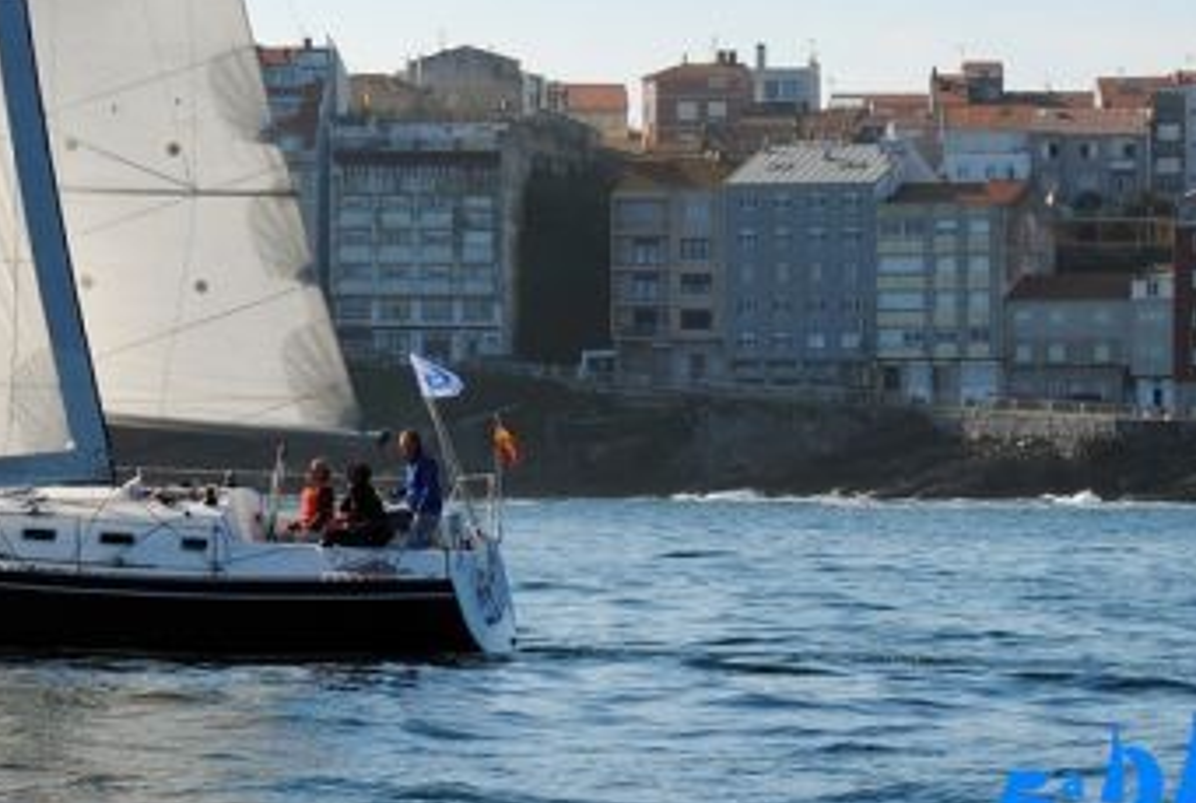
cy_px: 26
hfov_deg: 9.4
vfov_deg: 6.3
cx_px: -21
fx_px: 7258
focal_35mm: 218
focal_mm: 62
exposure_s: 1/640
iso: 100
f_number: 6.3
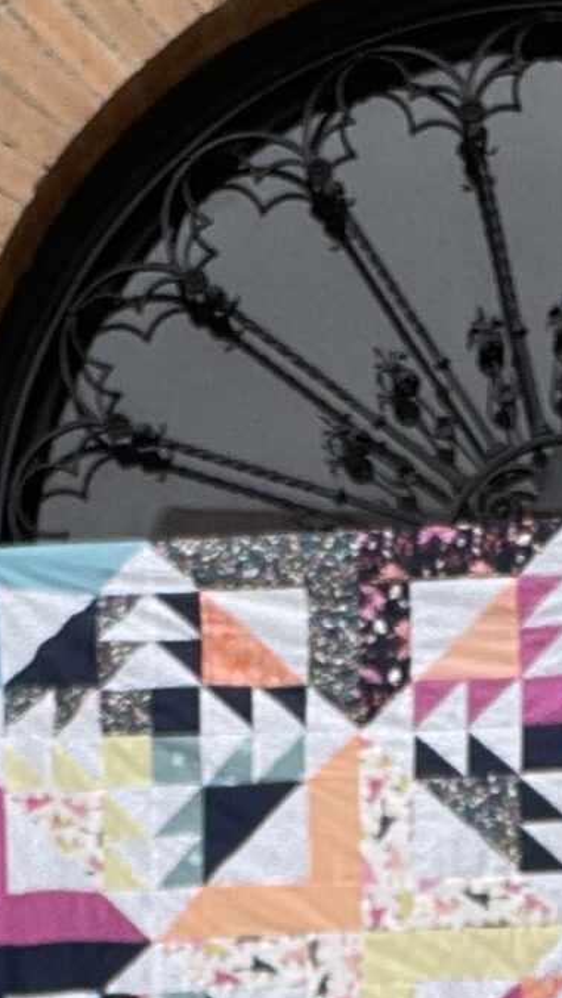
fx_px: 3283
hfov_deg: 9.8
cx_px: 416
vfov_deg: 16.6
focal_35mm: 124
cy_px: 1195
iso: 25
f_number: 2.2
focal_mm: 2.71
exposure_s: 1/501
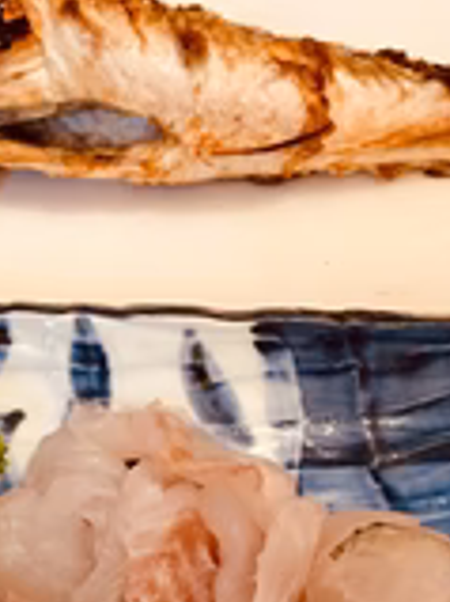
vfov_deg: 25.4
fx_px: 1267
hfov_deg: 20.0
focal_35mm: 73
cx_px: 125
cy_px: 602
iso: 250
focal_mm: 4.15
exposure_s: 1/17
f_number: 2.2
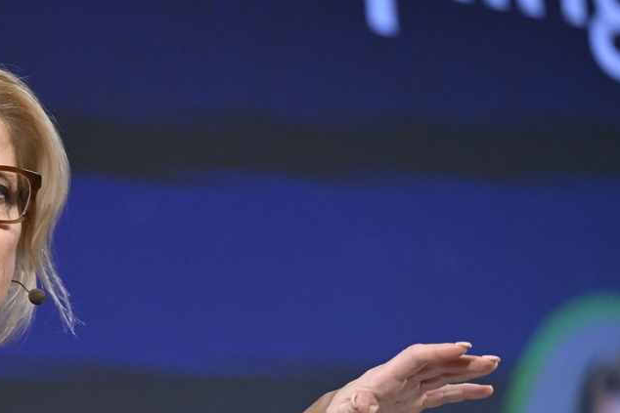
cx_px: 60
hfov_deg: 6.0
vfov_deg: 4.0
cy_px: 394
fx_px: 5908
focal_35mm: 343
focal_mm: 160
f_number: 2.8
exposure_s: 1/1250
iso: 4000
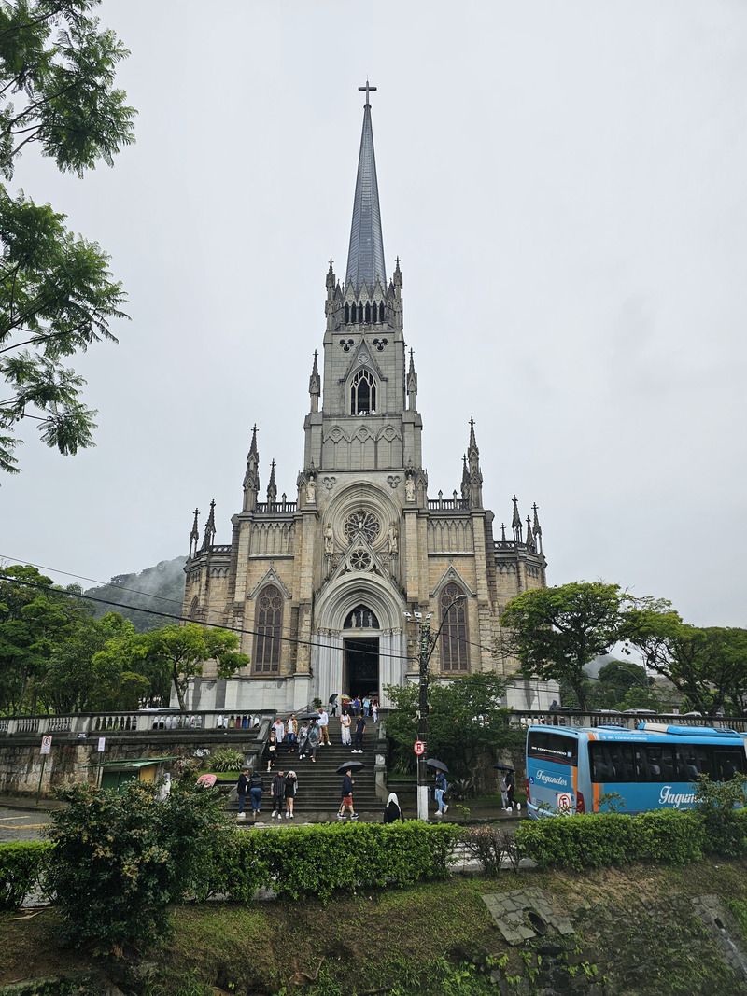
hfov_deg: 58.9
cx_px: 374
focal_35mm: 23
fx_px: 662
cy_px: 498
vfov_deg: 73.9
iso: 10
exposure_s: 1/476
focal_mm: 6.3
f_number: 1.7
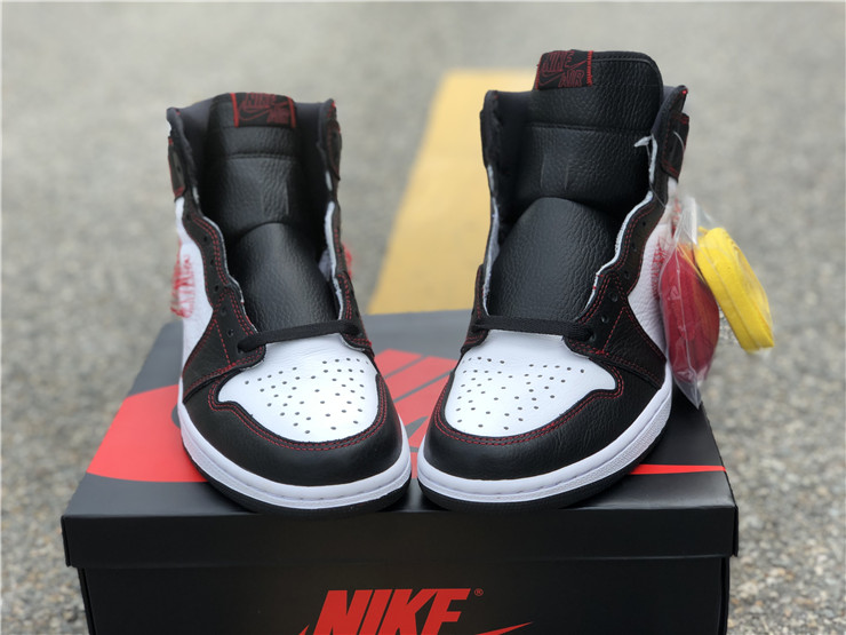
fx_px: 1271
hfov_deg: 36.8
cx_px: 423
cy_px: 318
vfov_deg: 28.0
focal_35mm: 52
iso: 16
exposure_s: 1/296
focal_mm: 6
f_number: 2.4
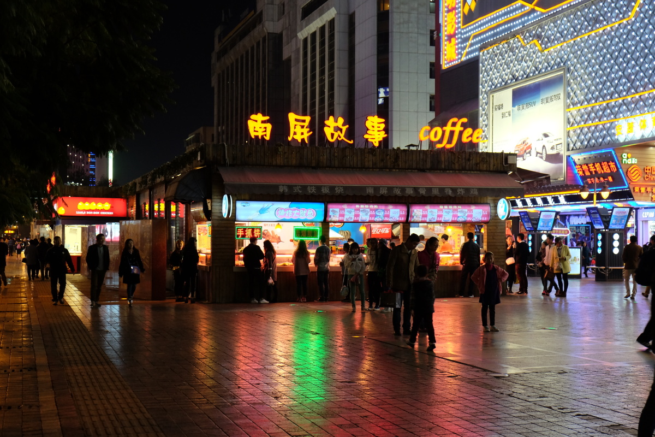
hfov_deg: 38.9
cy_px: 218
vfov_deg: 26.5
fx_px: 928
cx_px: 328
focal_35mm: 51
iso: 1250
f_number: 3.6
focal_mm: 34.3
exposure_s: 1/30
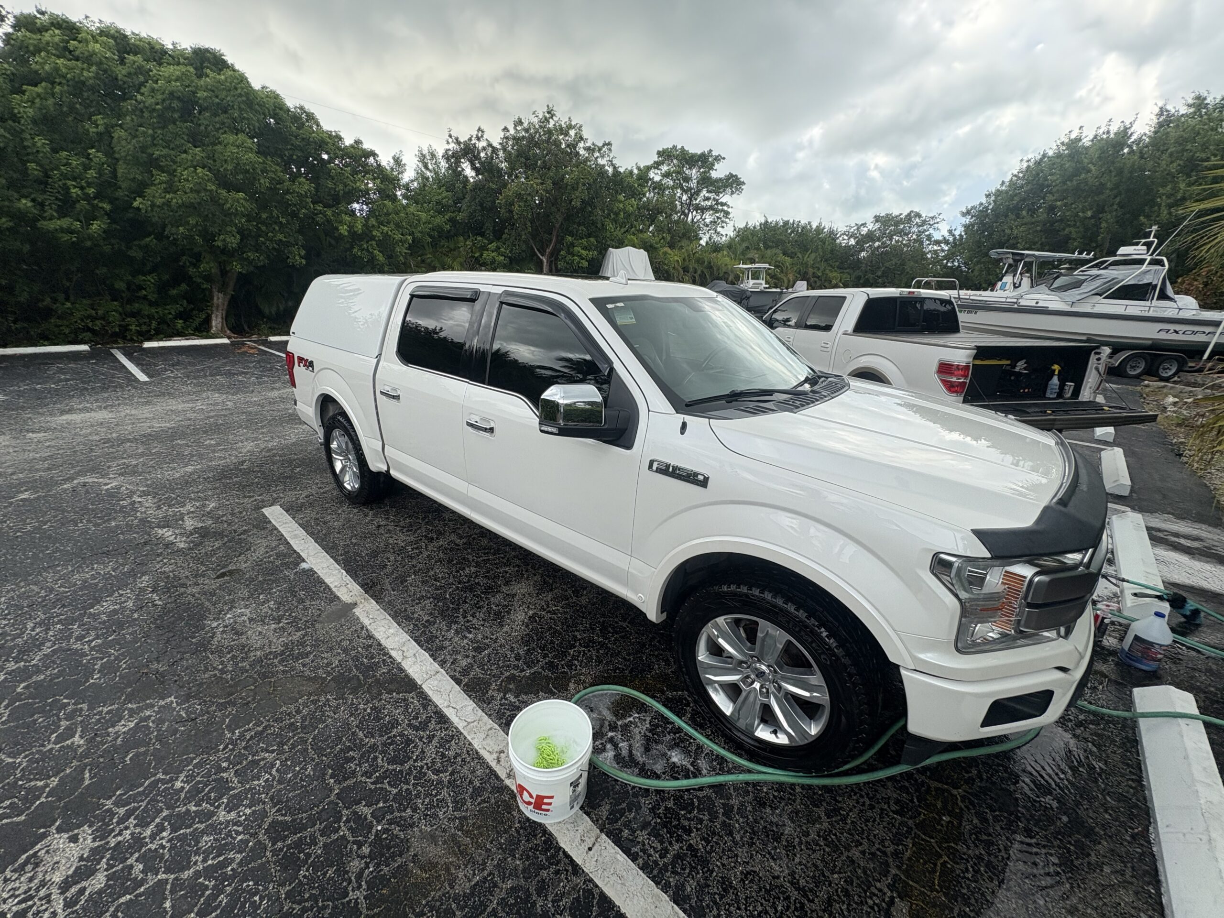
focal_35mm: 14
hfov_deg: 102.1
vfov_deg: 85.7
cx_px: 612
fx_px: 495
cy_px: 459
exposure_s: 1/605
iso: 40
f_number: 2.2
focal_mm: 2.22
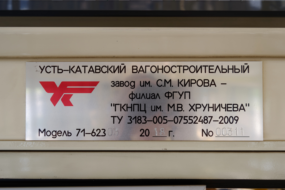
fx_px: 297
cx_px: 142
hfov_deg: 51.3
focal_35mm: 38
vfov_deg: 35.5
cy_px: 95
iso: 100
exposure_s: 1/60
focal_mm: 25
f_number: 5.6
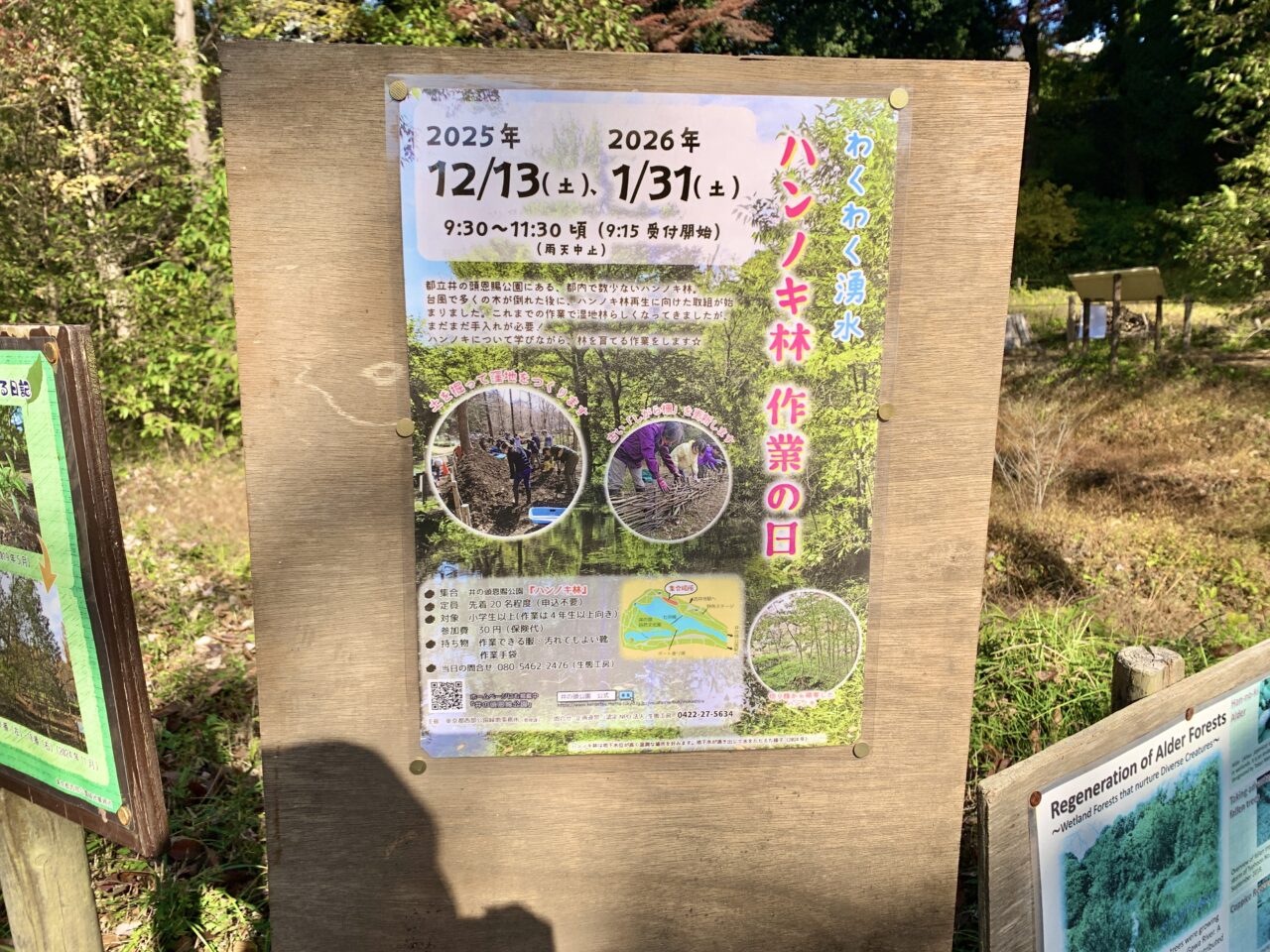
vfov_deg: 53.1
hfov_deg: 67.3
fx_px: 954
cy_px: 476
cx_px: 635
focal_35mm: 26
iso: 25
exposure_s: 1/1748
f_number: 1.8
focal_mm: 4.25
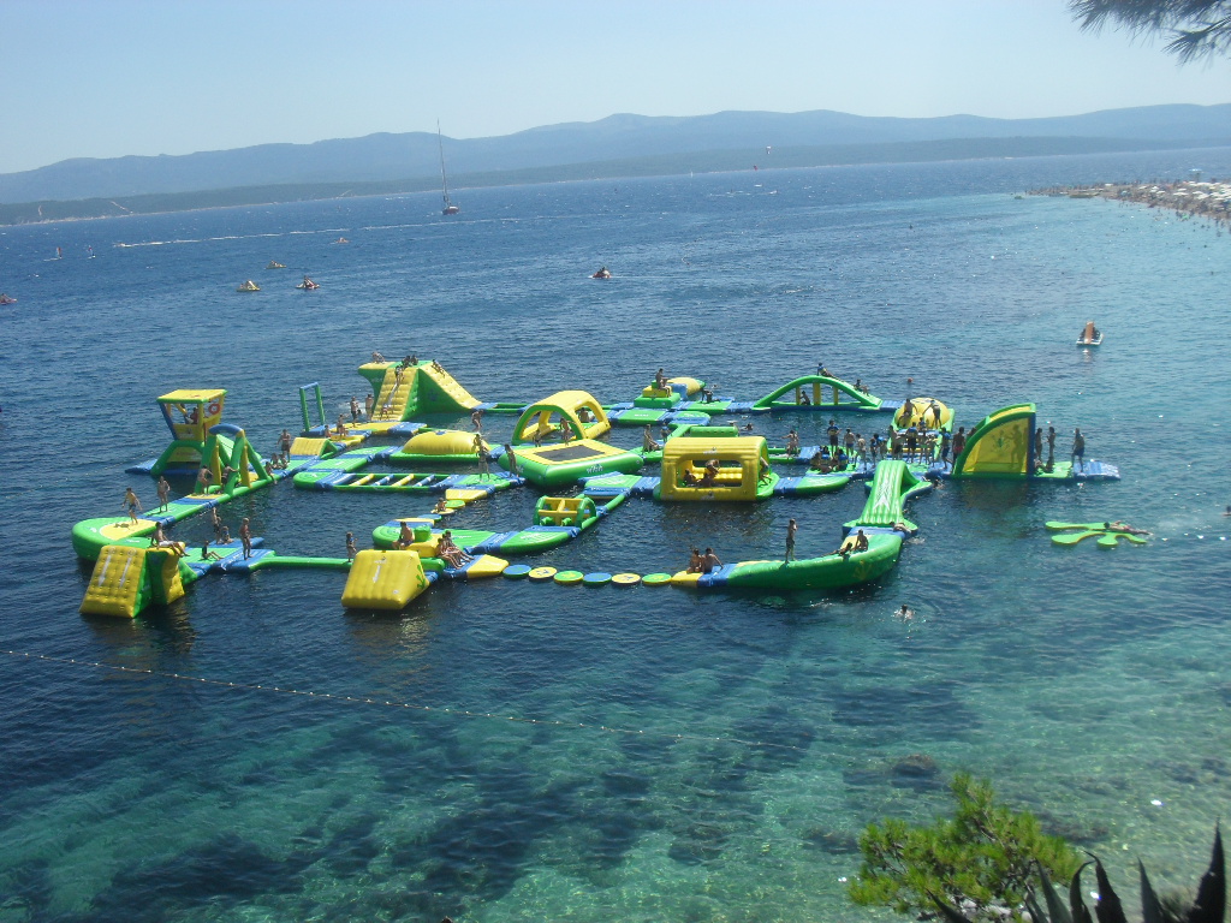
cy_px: 462
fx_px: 1245
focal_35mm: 35
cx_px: 616
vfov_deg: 40.7
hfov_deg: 52.6
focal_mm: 6.3
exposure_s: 1/250
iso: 100
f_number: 8.4
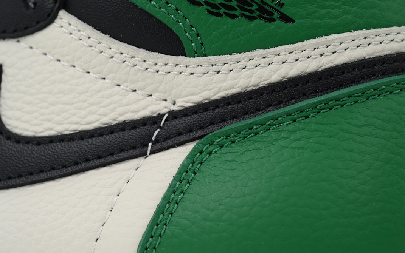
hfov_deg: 18.4
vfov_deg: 11.6
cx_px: 203
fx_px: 1248
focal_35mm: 113
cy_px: 133
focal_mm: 110
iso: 400
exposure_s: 1/100
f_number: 11
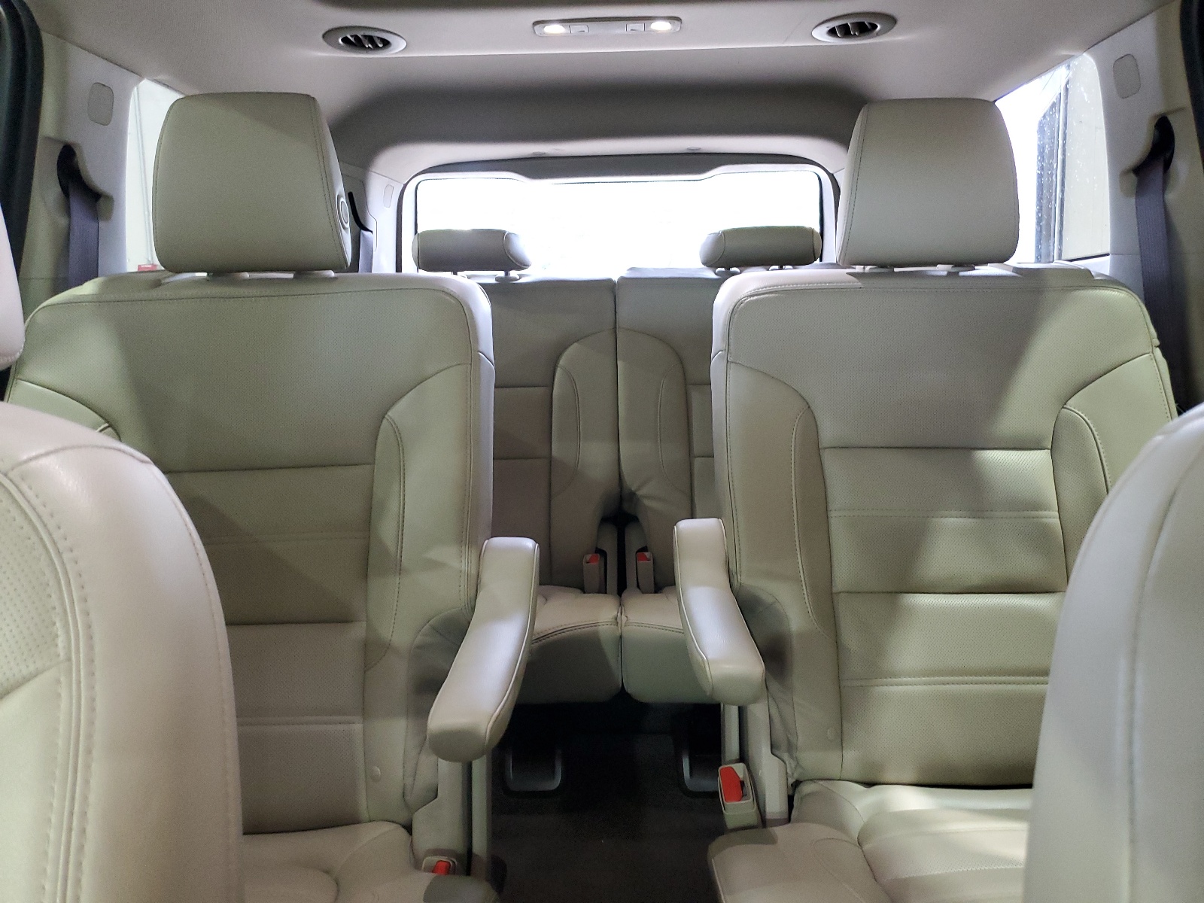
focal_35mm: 26
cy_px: 452
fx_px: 904
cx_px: 602
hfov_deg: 67.3
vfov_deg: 53.1
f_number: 1.5
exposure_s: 1/24
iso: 300
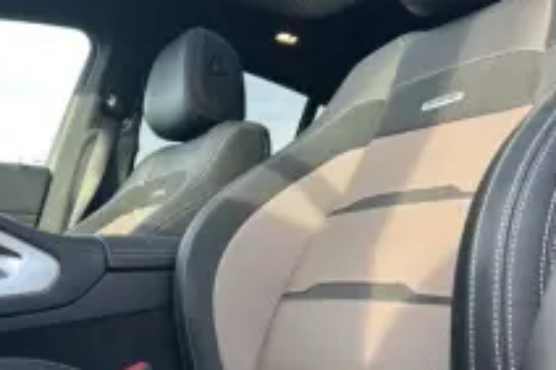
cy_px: 189
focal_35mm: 46
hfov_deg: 41.4
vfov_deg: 29.2
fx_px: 710
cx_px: 134
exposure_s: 1/155
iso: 40
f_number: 1.5
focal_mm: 5.7
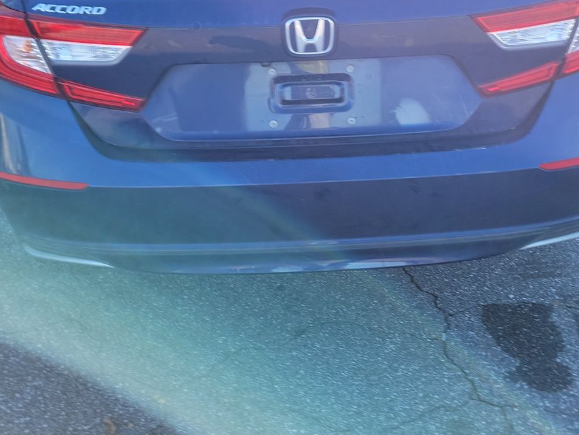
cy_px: 59
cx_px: 316
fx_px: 753
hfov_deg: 42.0
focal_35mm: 45
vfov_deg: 31.0
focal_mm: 6.7
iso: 50
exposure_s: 1/129
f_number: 1.8
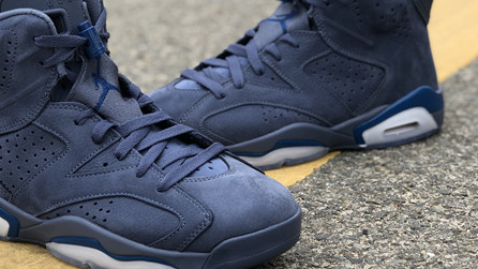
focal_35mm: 94
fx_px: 1192
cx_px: 175
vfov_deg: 12.9
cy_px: 124
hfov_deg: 22.6
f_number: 2.4
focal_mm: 6
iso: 16
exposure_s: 1/114
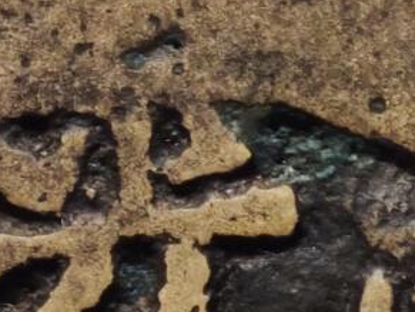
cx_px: 150
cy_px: 628
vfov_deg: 2.0
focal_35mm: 741
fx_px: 8895
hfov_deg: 2.7
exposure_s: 1/69.1
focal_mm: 9
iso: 1000
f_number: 2
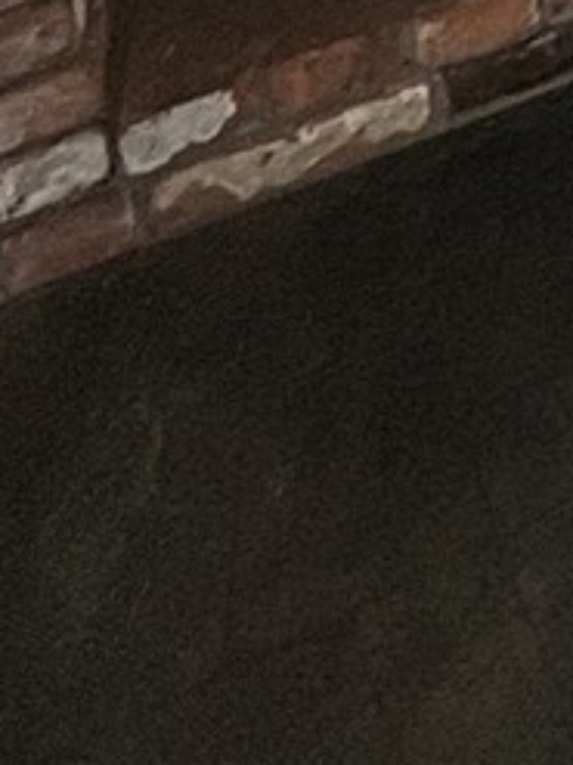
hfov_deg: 11.3
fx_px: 1922
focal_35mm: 87
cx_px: 1660
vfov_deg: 13.3
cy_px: -1251
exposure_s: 1/99
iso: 160
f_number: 2.2
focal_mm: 2.22
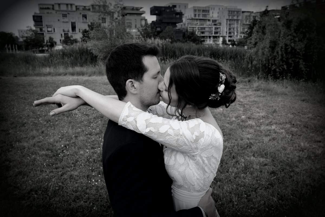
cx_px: 162
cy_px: 108
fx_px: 262
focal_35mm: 29
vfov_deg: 45.0
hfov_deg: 63.7
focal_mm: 29
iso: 100
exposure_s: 1/160
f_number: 6.3
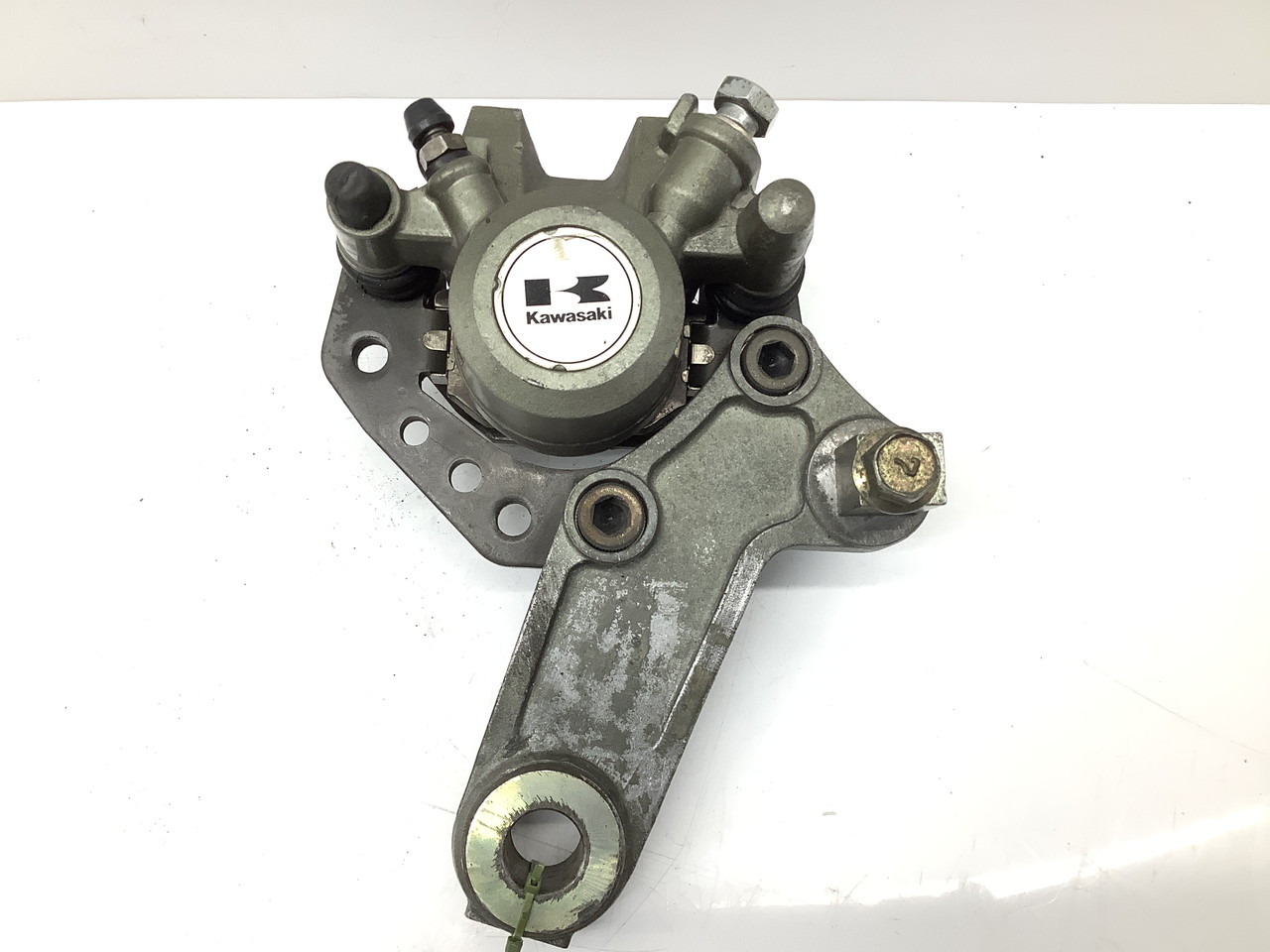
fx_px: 1137
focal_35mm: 31
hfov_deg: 58.4
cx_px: 635
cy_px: 476
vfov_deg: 45.4
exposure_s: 1/120
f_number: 2.4
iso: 80
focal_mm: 3.3
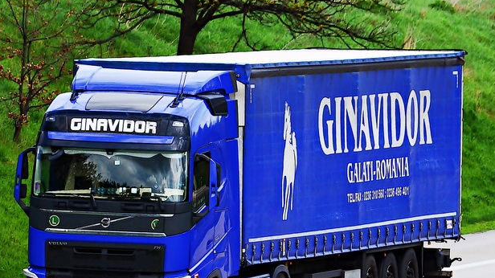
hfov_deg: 3.9
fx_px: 7216
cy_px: 169
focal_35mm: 550
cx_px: 224
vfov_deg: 2.2
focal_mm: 270
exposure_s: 1/1250
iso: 800
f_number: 10
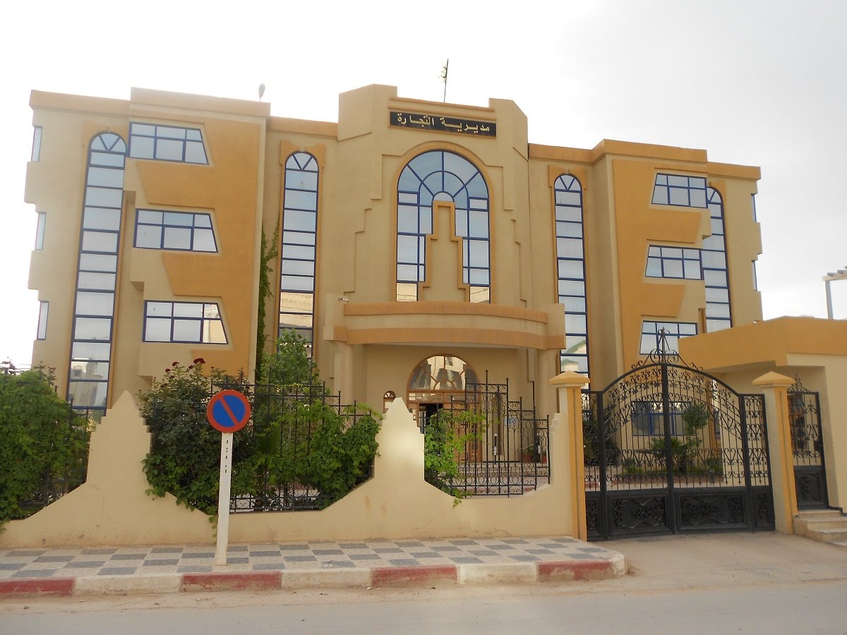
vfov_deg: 53.1
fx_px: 636
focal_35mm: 26
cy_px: 318
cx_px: 424
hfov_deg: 67.3
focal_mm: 4.6
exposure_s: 1/400
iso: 80
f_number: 3.2
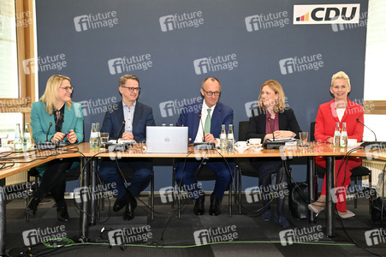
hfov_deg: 41.1
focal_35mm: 48
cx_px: 193
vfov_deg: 28.0
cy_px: 128
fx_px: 514
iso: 8000
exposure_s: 1/250
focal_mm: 48
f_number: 6.3
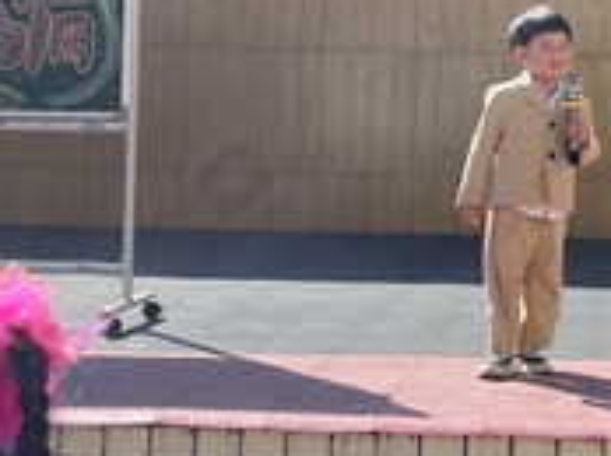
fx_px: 1622
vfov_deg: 15.8
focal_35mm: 92
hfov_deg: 20.8
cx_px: 583
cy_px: 14
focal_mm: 5.1
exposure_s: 1/1689
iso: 32
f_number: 1.6
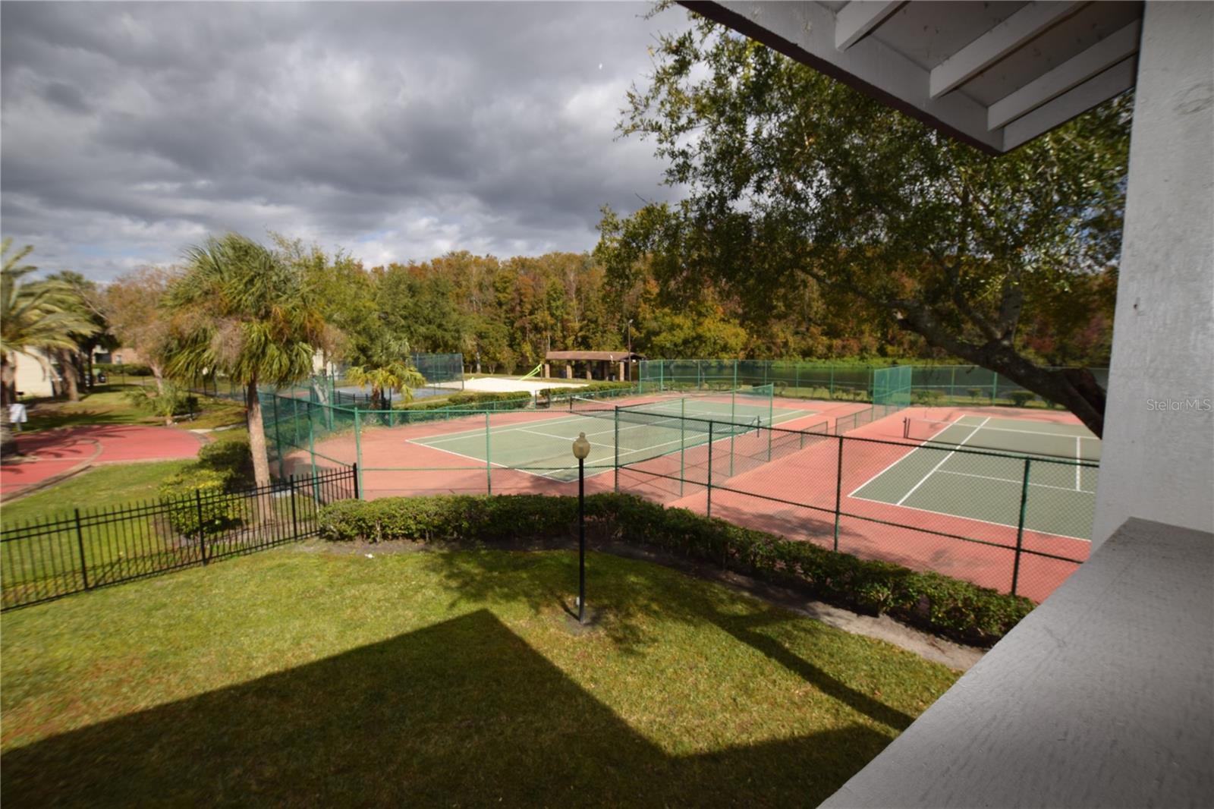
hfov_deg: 100.4
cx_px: 607
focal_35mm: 15
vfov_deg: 77.3
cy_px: 404
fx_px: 506
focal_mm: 10
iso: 100
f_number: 10
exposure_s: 1/200
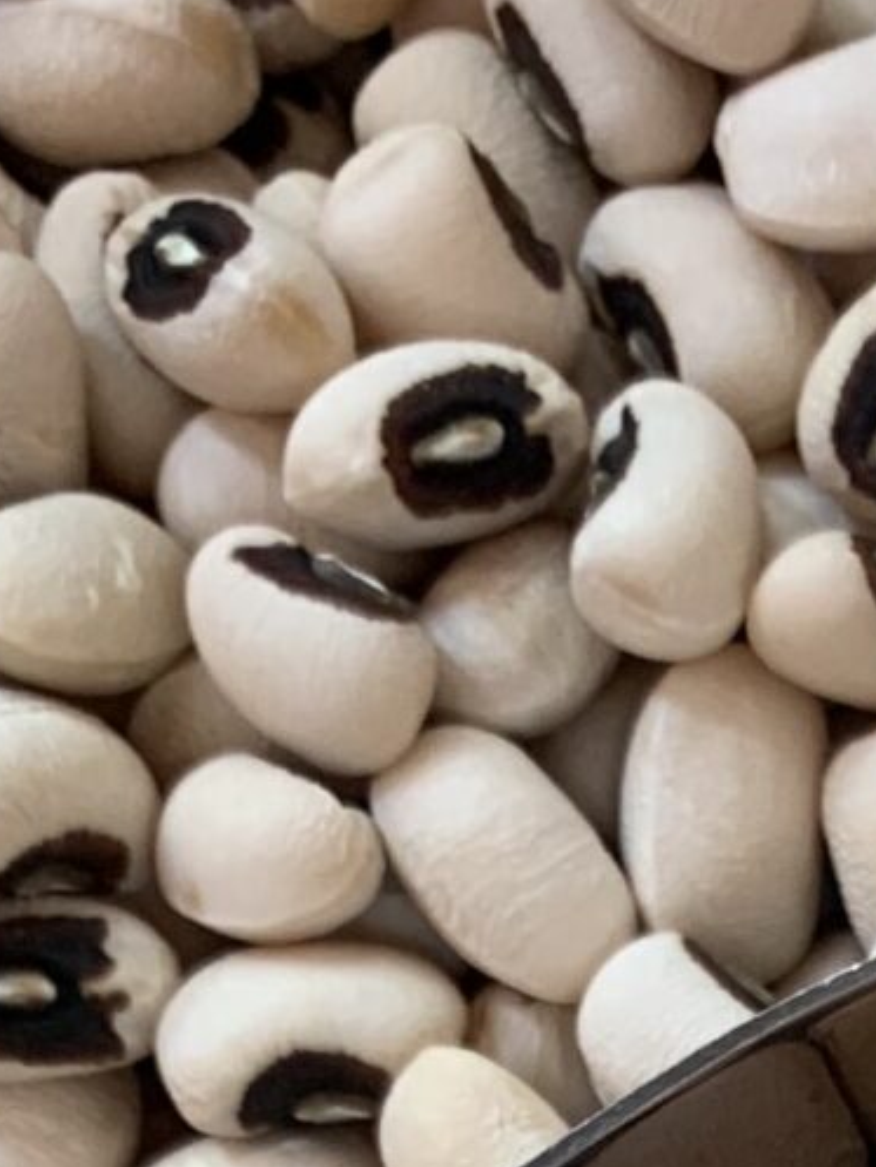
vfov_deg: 12.5
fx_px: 4519
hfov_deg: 10.6
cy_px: 2534
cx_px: 1395
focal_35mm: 134
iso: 100
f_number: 1.8
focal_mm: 4.25
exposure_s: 1/67
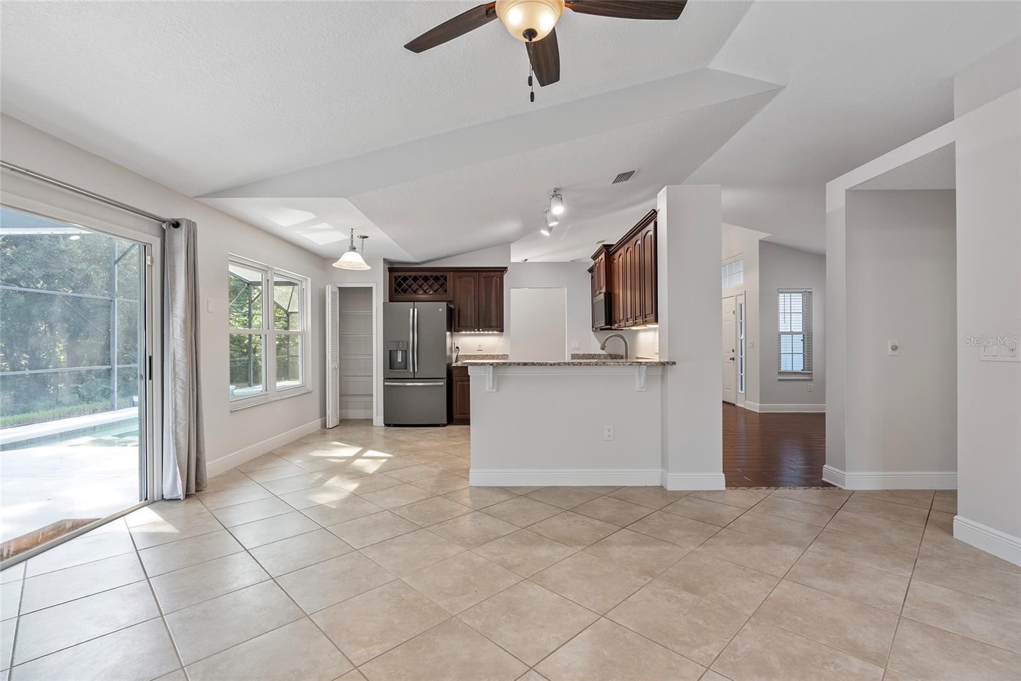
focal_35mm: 16
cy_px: 340
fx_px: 454
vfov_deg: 73.8
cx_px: 510
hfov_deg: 96.7
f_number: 8
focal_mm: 16
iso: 100
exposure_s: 1/1.67
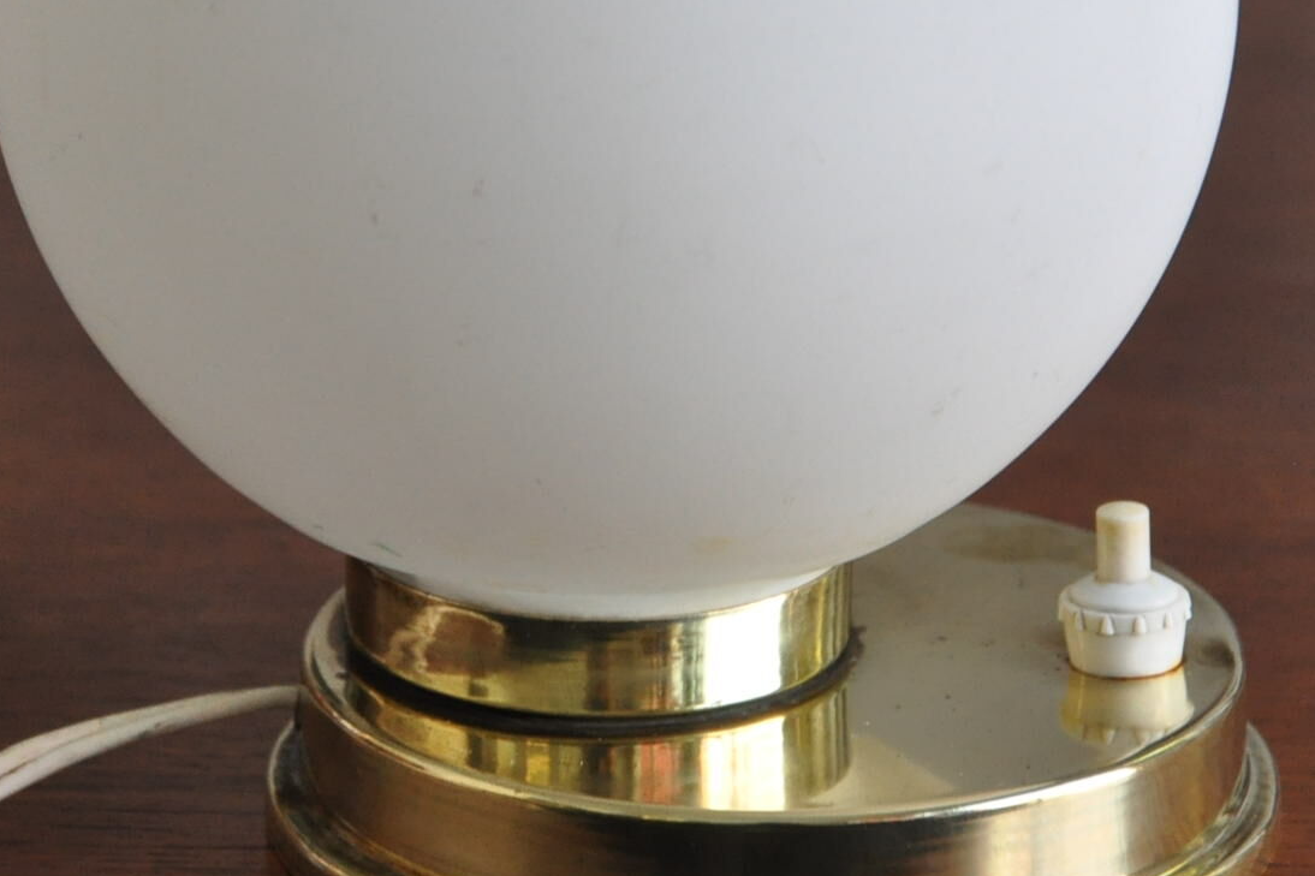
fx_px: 8582
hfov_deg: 8.8
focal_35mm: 235
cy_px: 161
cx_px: 549
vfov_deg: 5.8
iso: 1400
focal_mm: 80
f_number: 5.3
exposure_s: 1/125
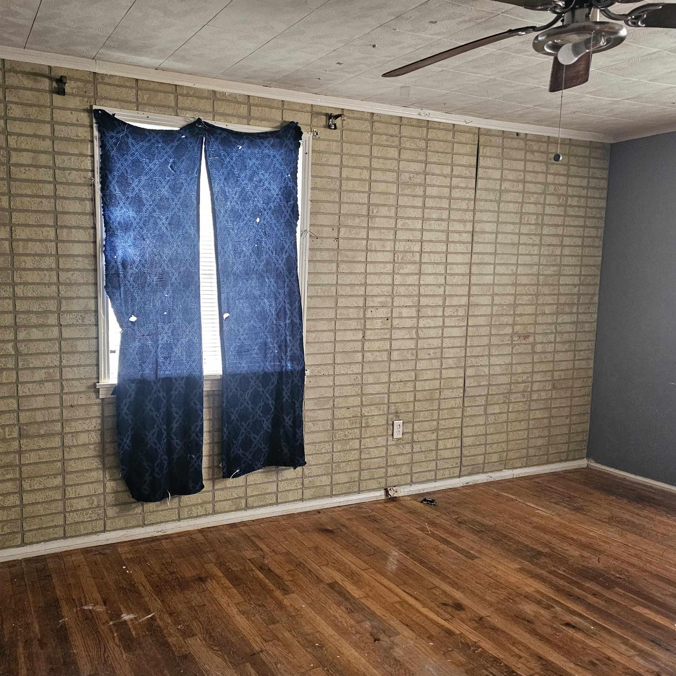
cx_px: 238
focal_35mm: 28
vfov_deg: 57.3
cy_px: 346
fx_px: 619
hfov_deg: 56.3
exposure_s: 1/60
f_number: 1.7
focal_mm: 6.3
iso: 800
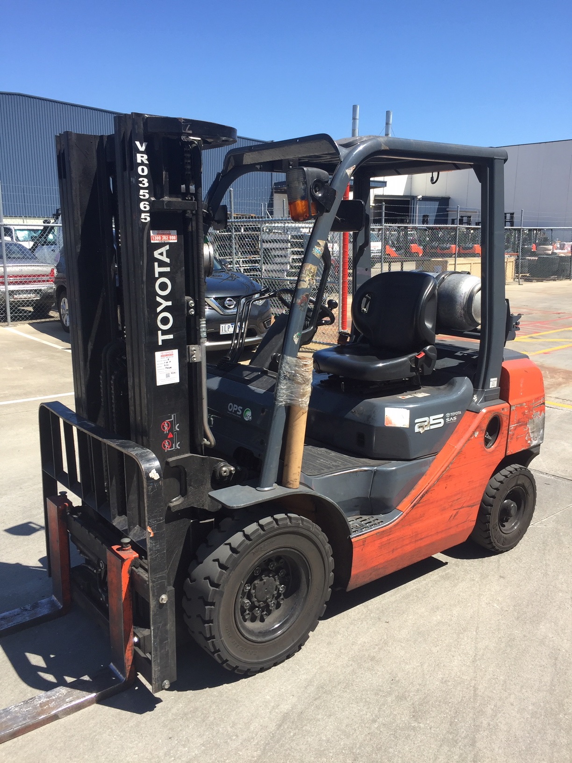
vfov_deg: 61.7
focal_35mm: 29
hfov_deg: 48.2
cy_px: 382
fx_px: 639
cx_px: 286
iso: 32
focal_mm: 4.15
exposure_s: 1/1130
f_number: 2.2
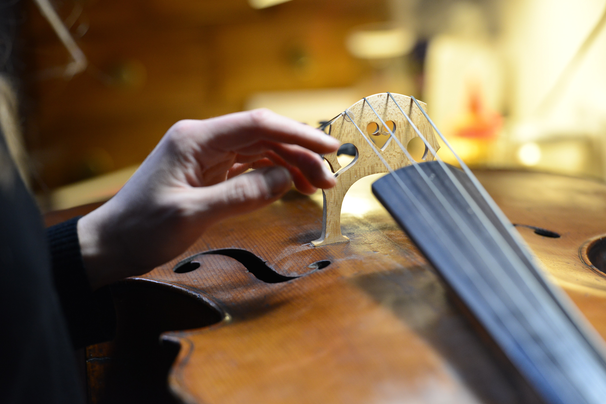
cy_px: 201
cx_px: 303
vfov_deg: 6.8
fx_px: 3383
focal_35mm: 201
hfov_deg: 10.2
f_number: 5
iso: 1600
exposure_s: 1/80
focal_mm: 200
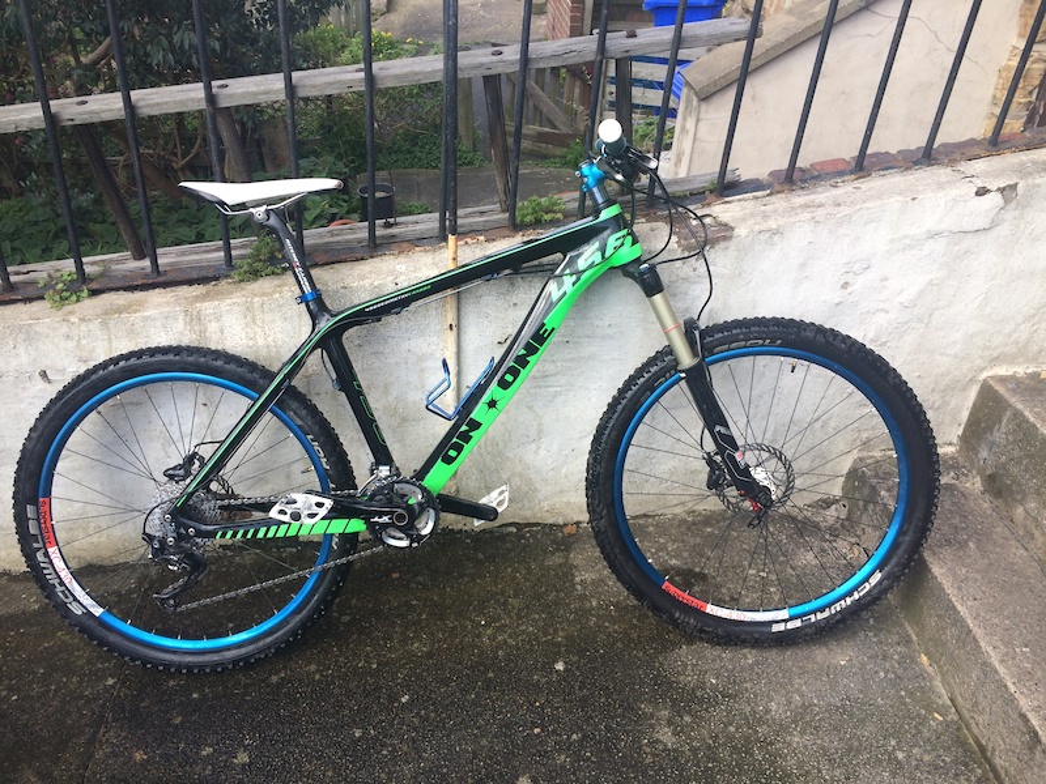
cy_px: 392
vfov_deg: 48.2
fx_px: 876
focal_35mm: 29
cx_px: 523
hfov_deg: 61.7
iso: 32
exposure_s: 1/513
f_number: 2.2
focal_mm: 4.15
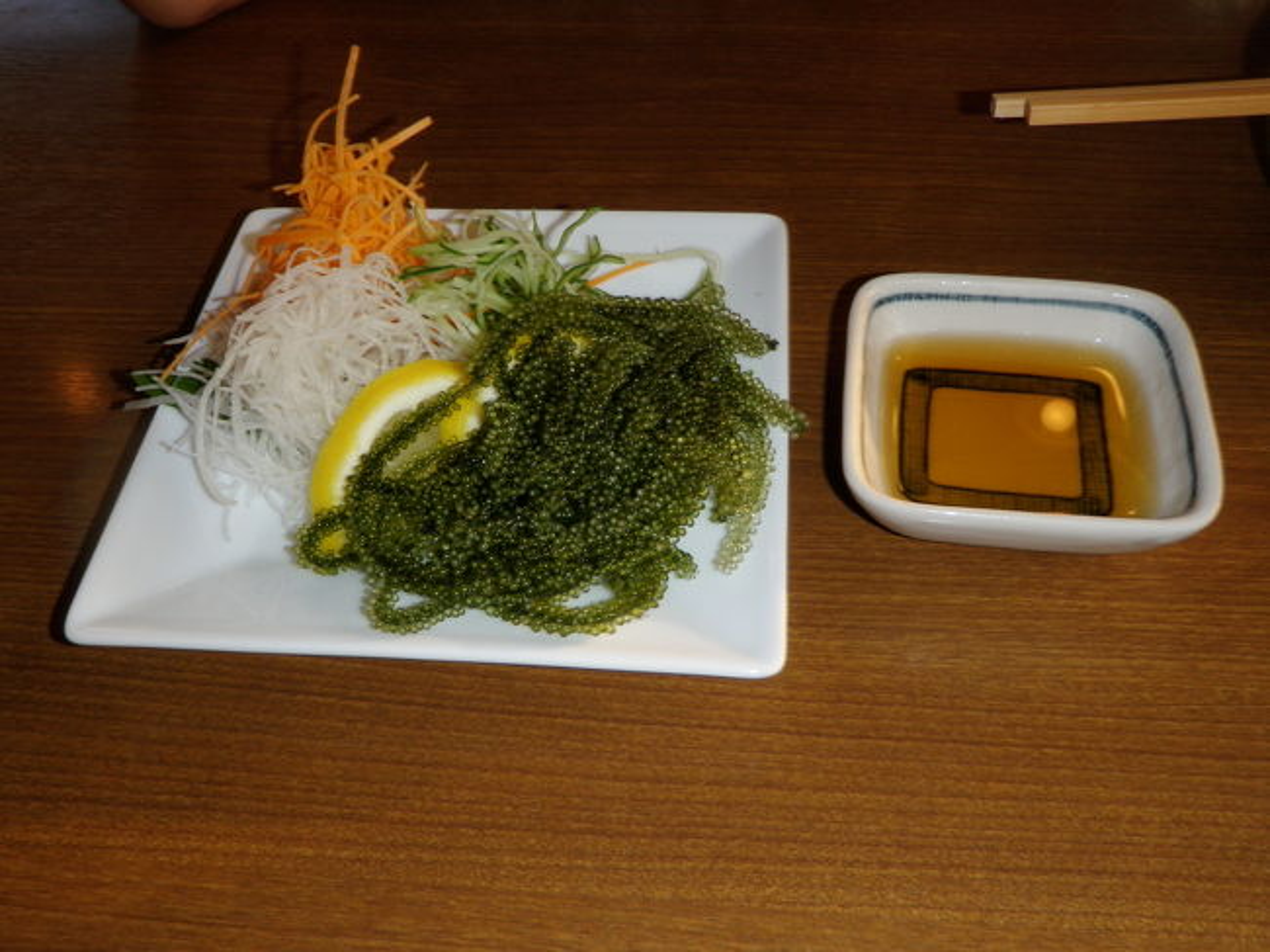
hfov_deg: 51.4
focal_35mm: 36
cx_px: 635
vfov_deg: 39.6
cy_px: 476
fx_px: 1320
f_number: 6.3
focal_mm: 6.53
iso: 100
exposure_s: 1/40
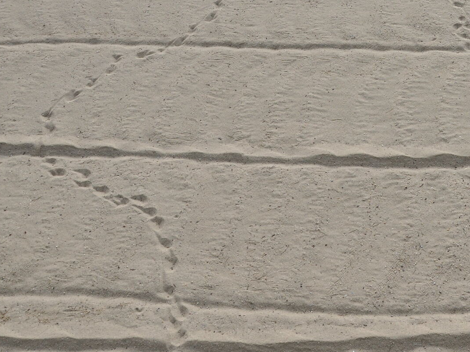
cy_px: 48
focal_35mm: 58
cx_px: 435
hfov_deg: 31.5
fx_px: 788
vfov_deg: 24.6
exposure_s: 1/250
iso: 200
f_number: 10
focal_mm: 18
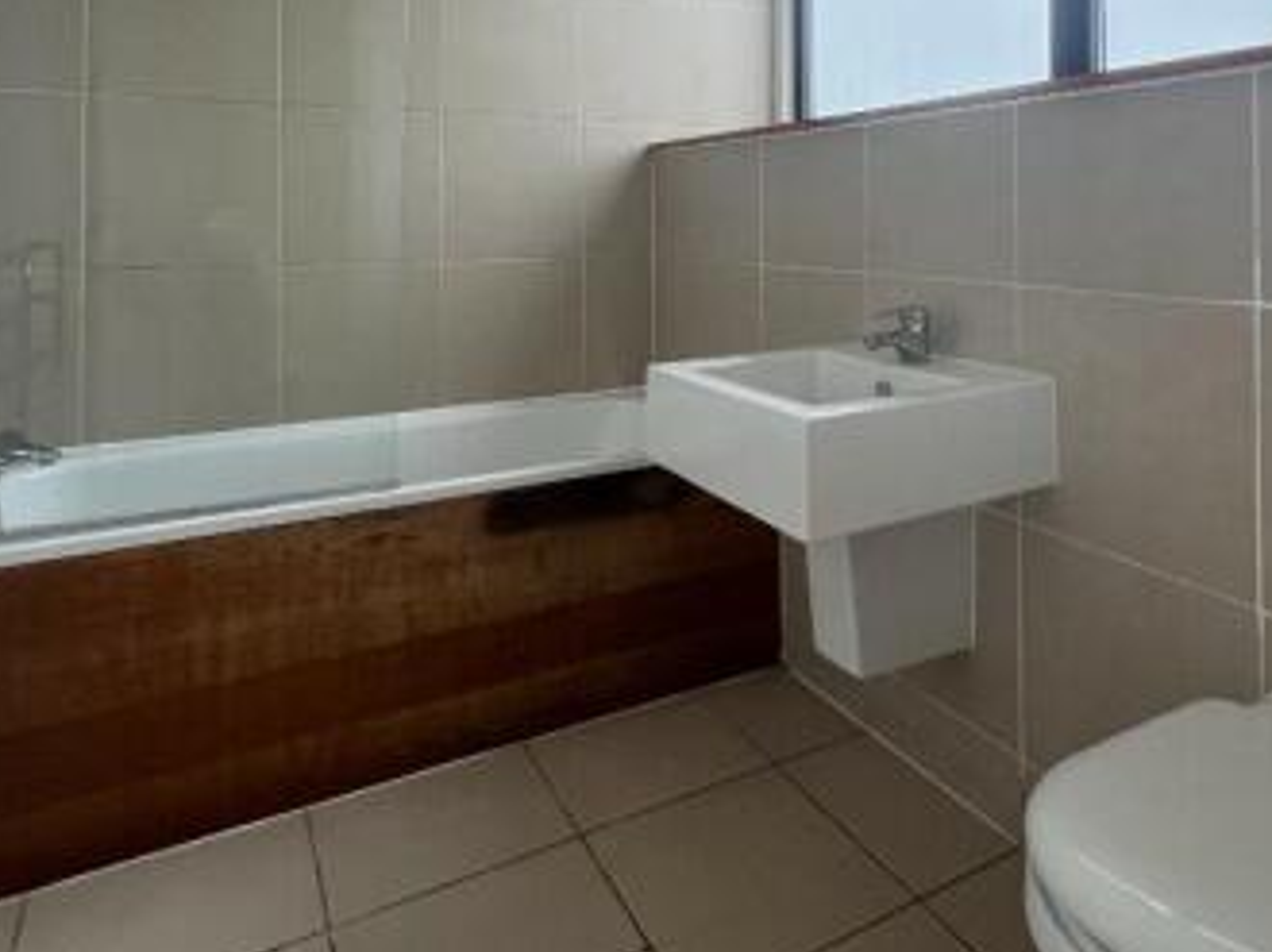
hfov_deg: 73.6
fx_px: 845
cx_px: 723
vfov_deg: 55.2
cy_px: 206
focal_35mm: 23
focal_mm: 1.57
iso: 160
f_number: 1.8
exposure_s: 1/100
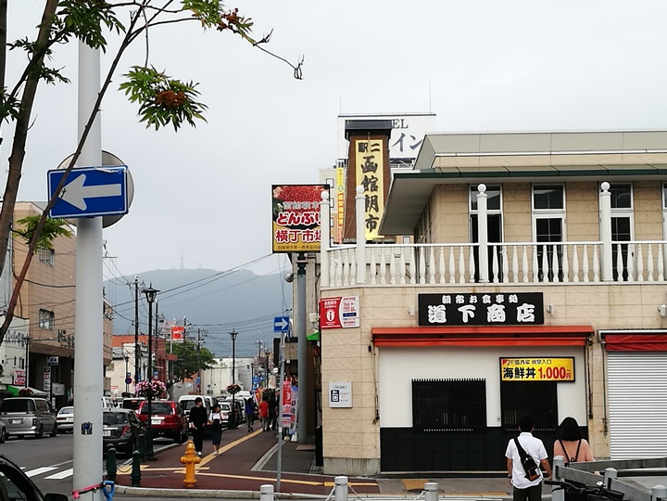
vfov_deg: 19.6
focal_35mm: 75
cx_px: 334
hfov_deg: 26.0
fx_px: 1445
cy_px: 250
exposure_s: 1/311
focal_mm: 4.5
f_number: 2.2
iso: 50
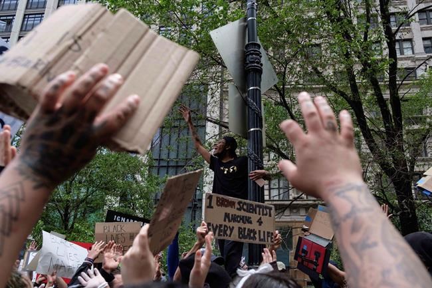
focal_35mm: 35
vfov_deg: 37.8
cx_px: 216
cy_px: 144
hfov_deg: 54.4
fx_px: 420
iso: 400
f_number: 5.6
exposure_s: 1/640
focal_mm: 23
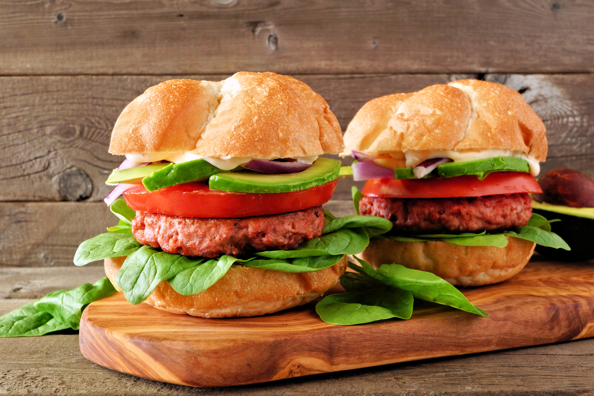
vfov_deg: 25.7
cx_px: 297
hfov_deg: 37.9
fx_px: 866
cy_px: 198
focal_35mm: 52
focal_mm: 35
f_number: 11
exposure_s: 2.5
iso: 100
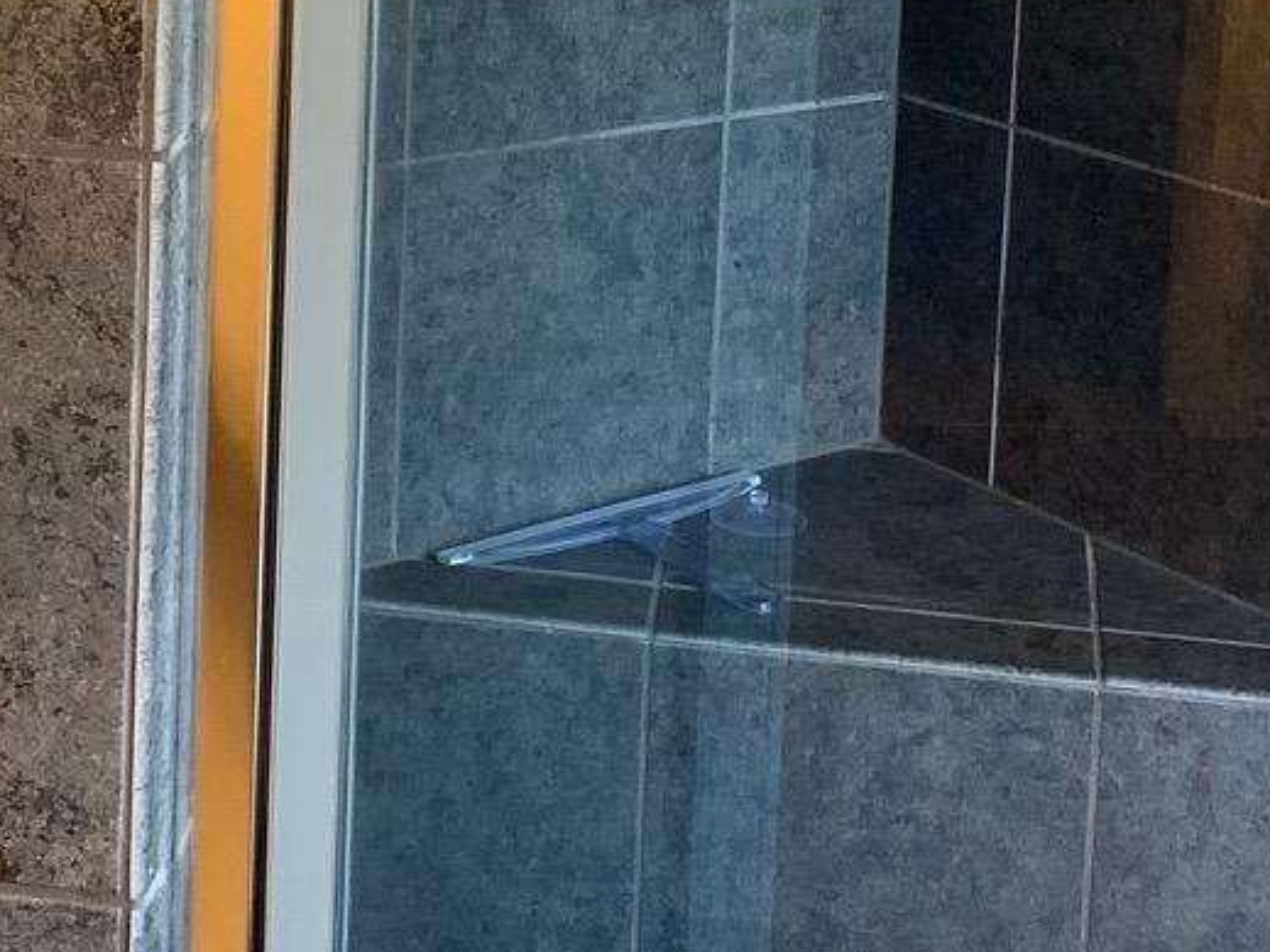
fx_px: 3705
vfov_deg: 14.2
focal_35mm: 101
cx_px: 206
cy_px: -176
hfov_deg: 19.2
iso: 160
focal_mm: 4.25
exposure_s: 1/60
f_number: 1.8
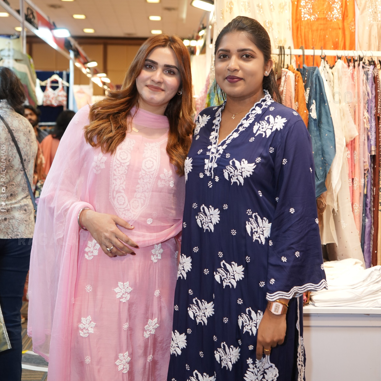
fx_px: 598
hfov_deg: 35.4
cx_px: 192
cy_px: 178
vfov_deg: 35.3
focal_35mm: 48
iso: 800
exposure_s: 1/160
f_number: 5
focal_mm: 37
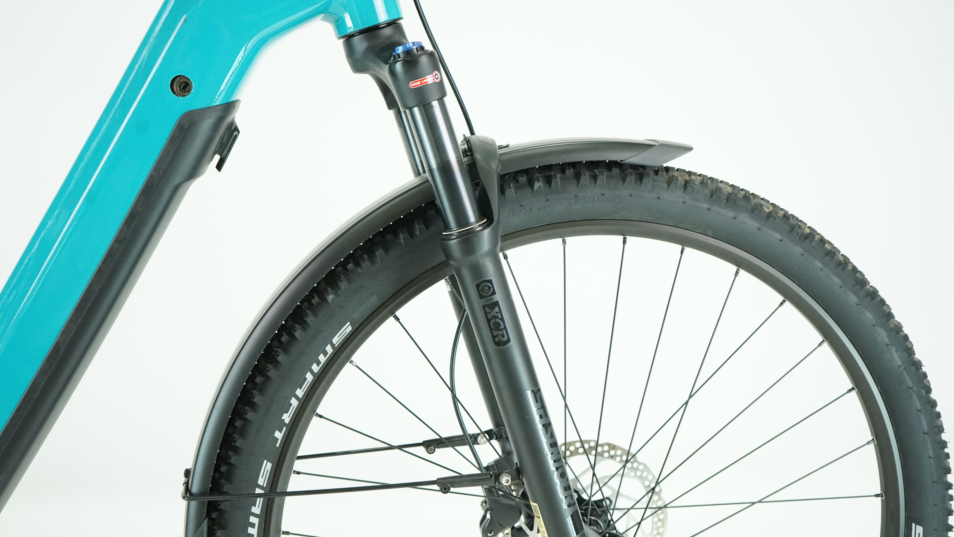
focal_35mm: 43
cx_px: 477
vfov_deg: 27.7
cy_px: 277
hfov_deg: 47.4
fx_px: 1088
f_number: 5
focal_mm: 41
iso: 2500
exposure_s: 1/200
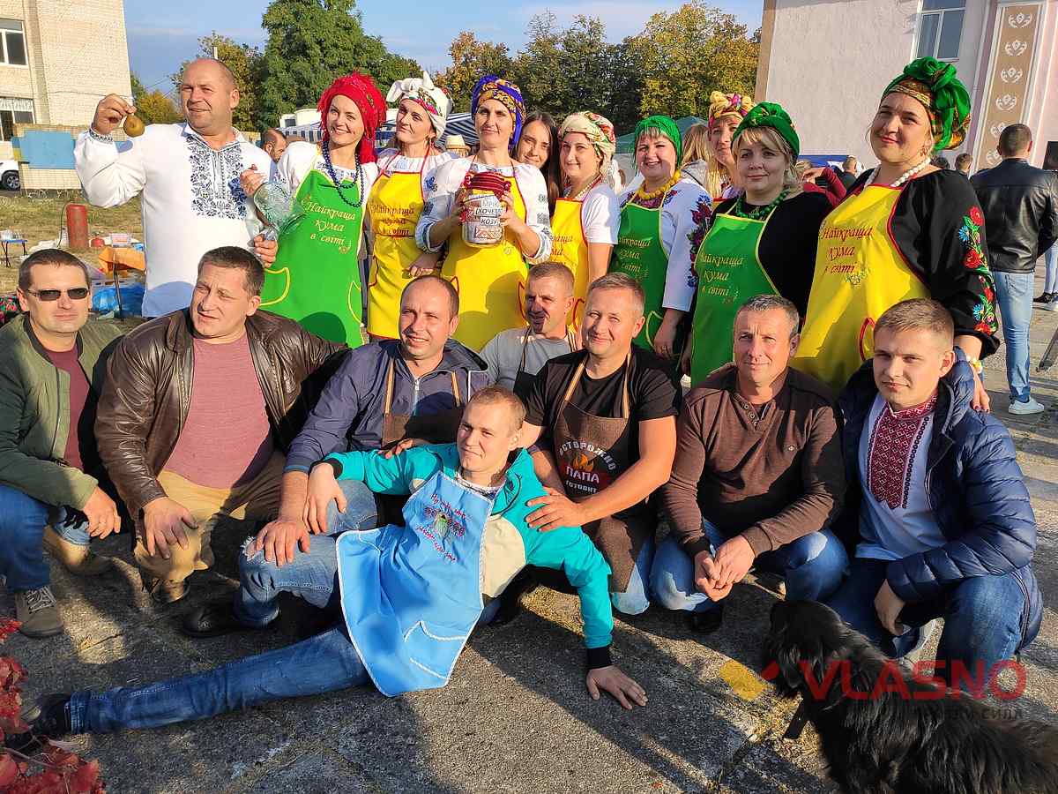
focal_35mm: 26
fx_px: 795
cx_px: 529
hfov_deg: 67.3
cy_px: 397
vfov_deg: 53.1
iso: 112
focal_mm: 4.77
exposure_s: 1/1501
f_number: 1.75
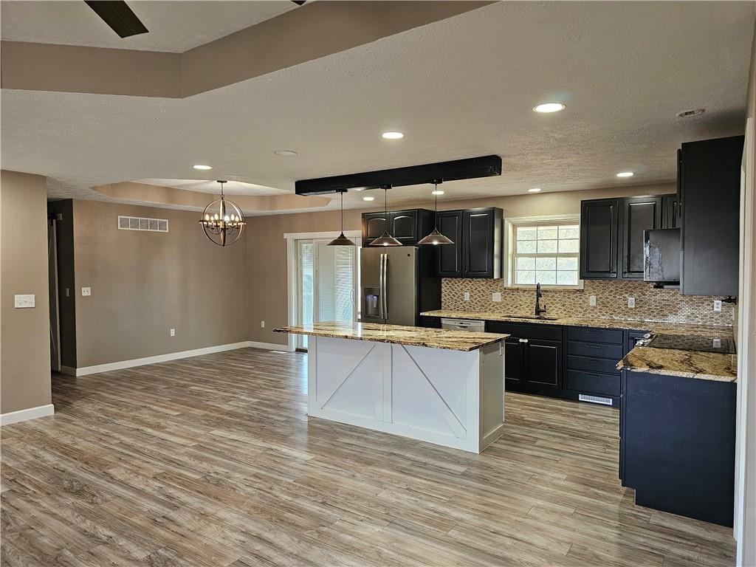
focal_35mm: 23
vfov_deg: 58.9
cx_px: 378
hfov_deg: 73.9
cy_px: 284
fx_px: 502
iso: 320
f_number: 1.7
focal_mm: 6.3
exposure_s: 1/120
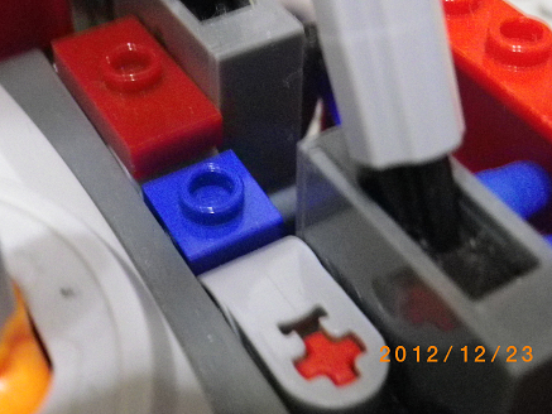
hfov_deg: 32.0
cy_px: 122
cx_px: 207
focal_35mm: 60
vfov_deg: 24.3
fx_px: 957
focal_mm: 7.3
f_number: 3.9
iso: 800
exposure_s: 1/5
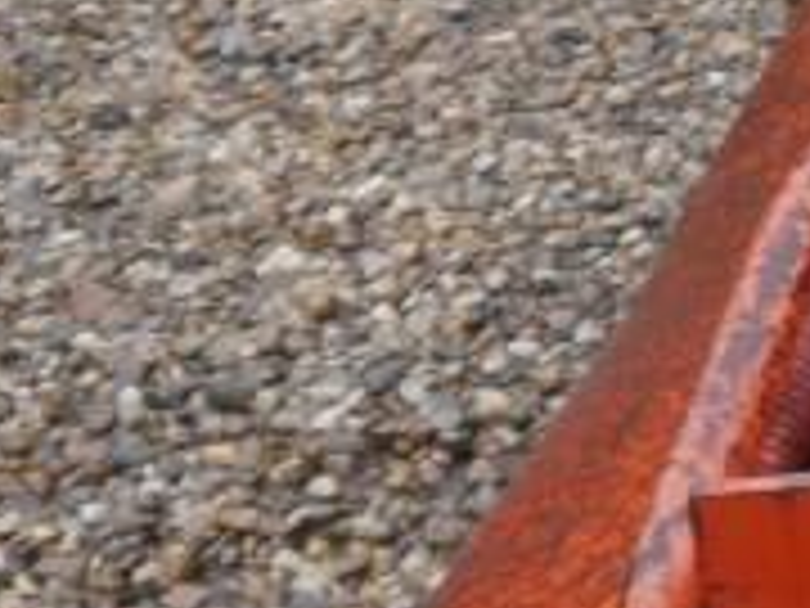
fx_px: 3721
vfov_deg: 9.2
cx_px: 1840
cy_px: -185
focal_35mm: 159
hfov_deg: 10.8
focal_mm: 14
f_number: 4
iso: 160
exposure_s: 1/160
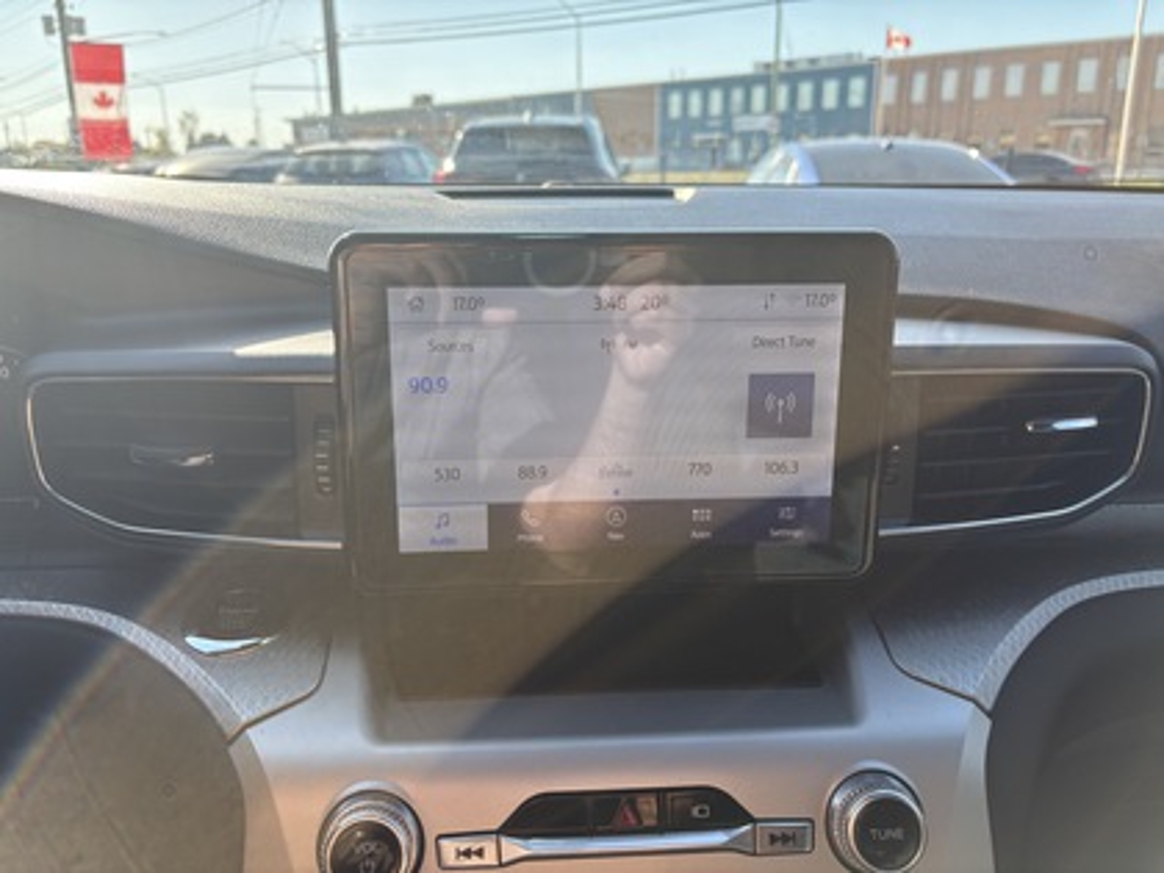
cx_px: 582
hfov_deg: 67.3
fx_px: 874
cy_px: 436
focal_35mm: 26
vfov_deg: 53.1
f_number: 1.6
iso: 50
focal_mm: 5.96
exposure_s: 1/472
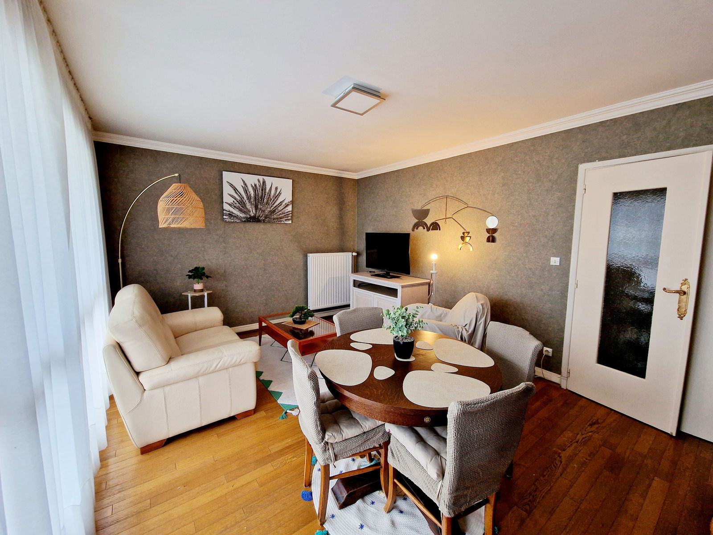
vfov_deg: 89.9
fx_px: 268
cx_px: 356
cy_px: 268
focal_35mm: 13
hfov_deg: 106.2
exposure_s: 1/60.2
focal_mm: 2.2
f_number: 2.2
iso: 160
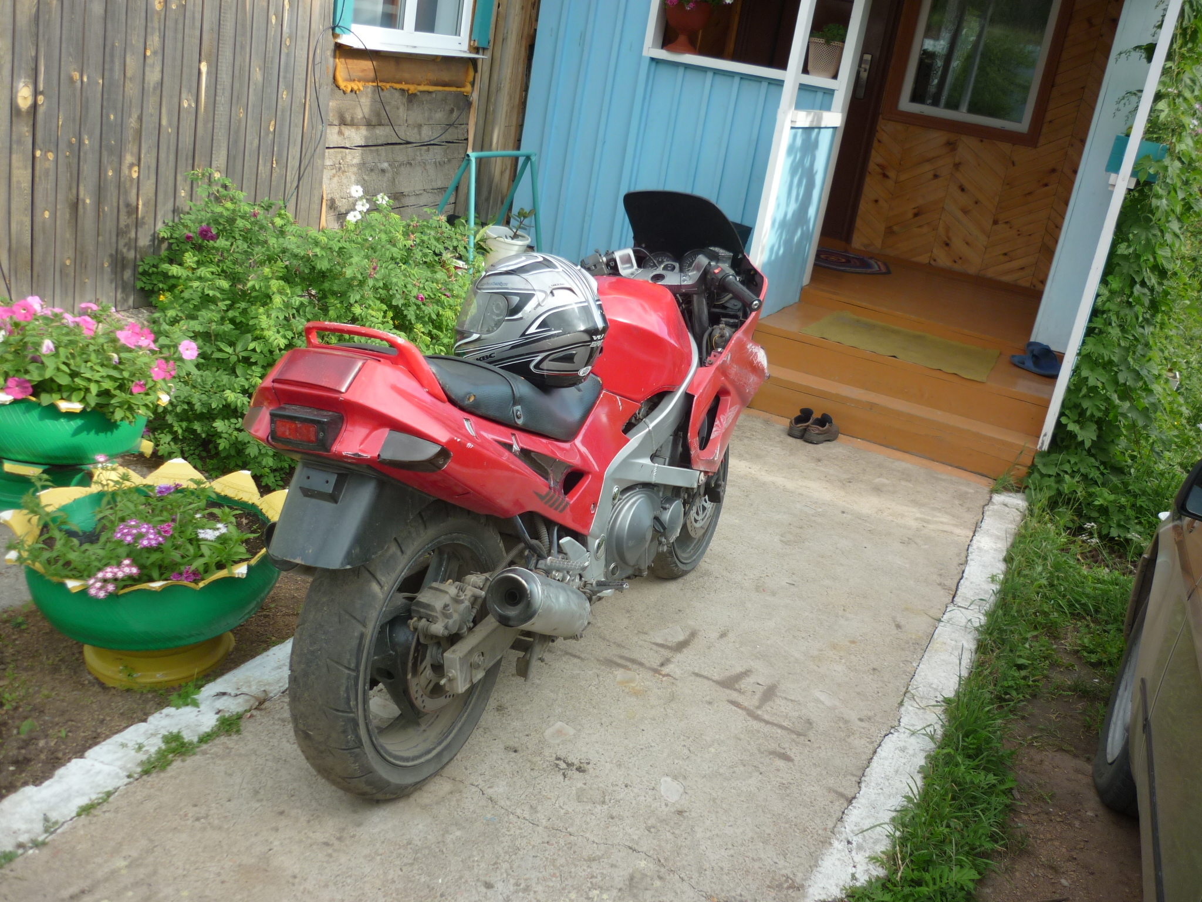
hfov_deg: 55.4
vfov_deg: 42.9
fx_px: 1146
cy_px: 451
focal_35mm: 33
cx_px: 601
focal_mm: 5.5
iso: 80
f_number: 2.8
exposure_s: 1/250
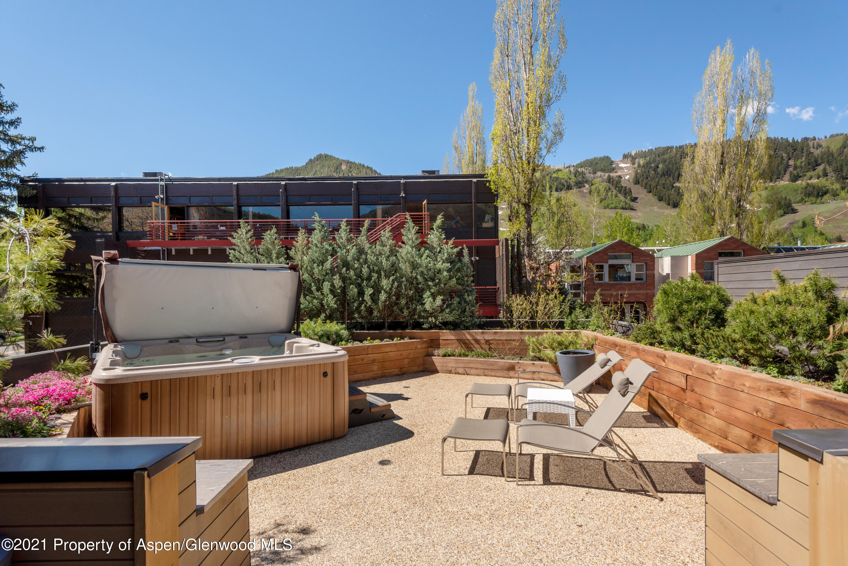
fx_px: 401
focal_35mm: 17
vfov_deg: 70.5
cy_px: 283
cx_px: 424
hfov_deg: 93.3
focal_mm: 17
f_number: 7.1
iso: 160
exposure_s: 1/1250
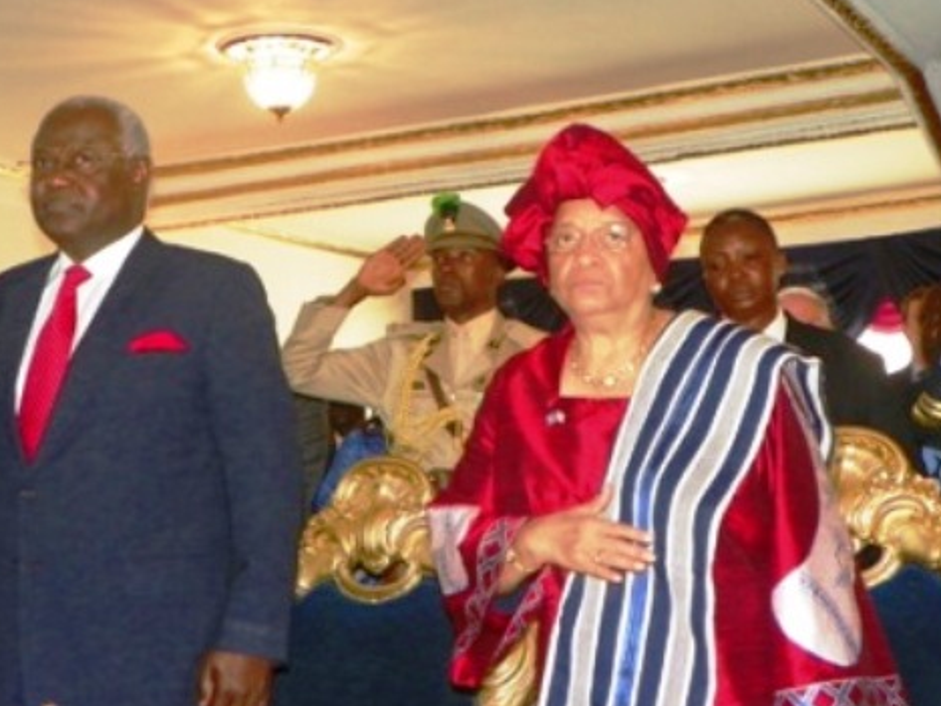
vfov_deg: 21.0
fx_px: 1903
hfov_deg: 27.8
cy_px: 331
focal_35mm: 70
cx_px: 430
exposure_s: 1/40
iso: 250
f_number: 3.5
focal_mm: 9.2
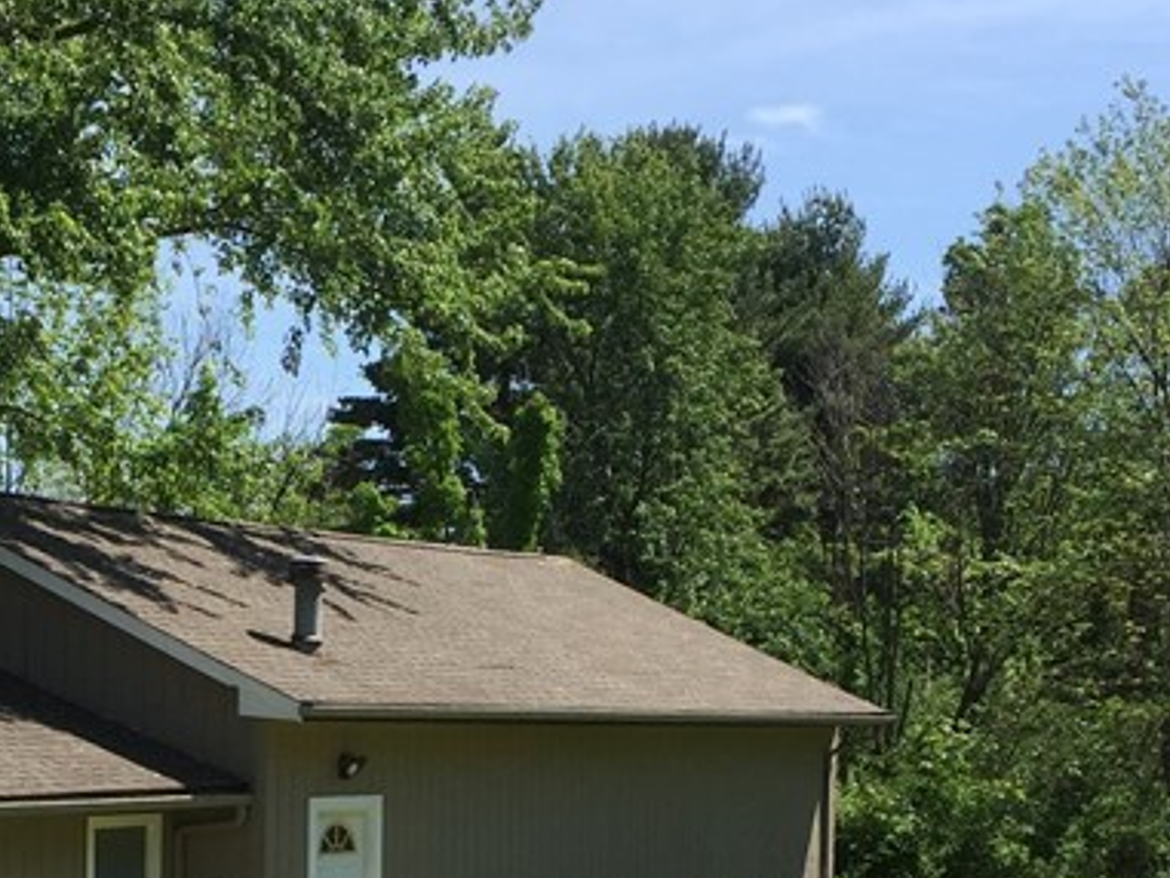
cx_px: 289
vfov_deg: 18.2
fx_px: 2637
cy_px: 973
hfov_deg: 24.7
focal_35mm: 78
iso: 32
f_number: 2.2
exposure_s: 1/1464
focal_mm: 4.15
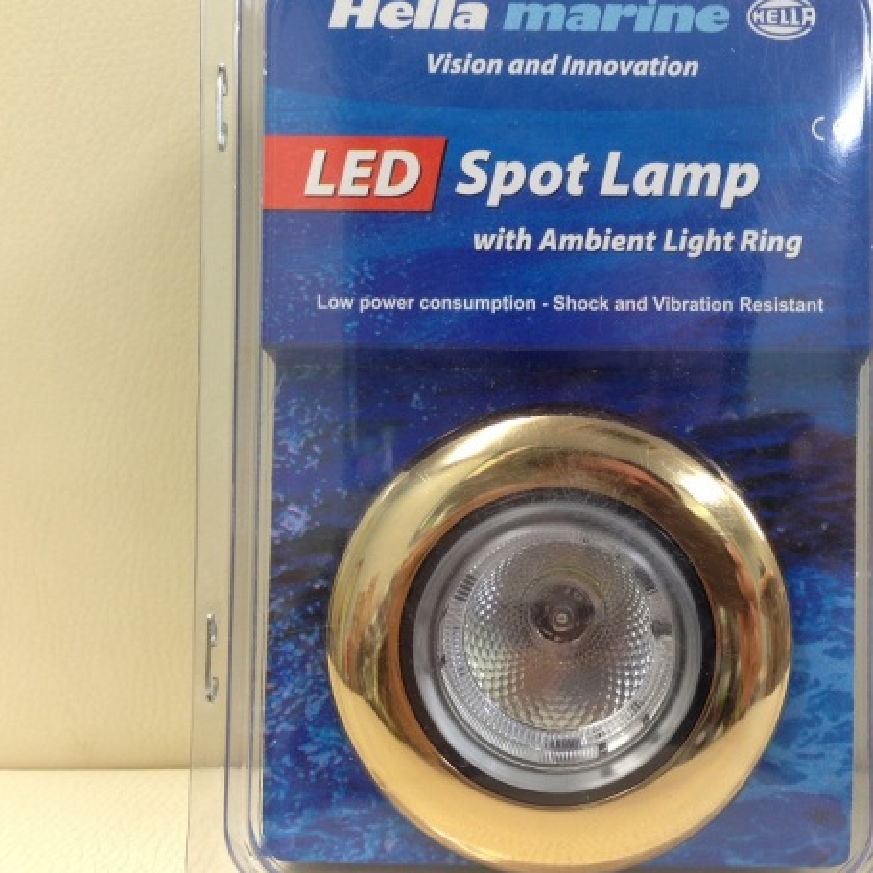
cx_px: 570
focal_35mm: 41
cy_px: 416
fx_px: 1170
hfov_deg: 40.5
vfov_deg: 40.9
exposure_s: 1/20
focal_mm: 4.12
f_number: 2.4
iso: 64
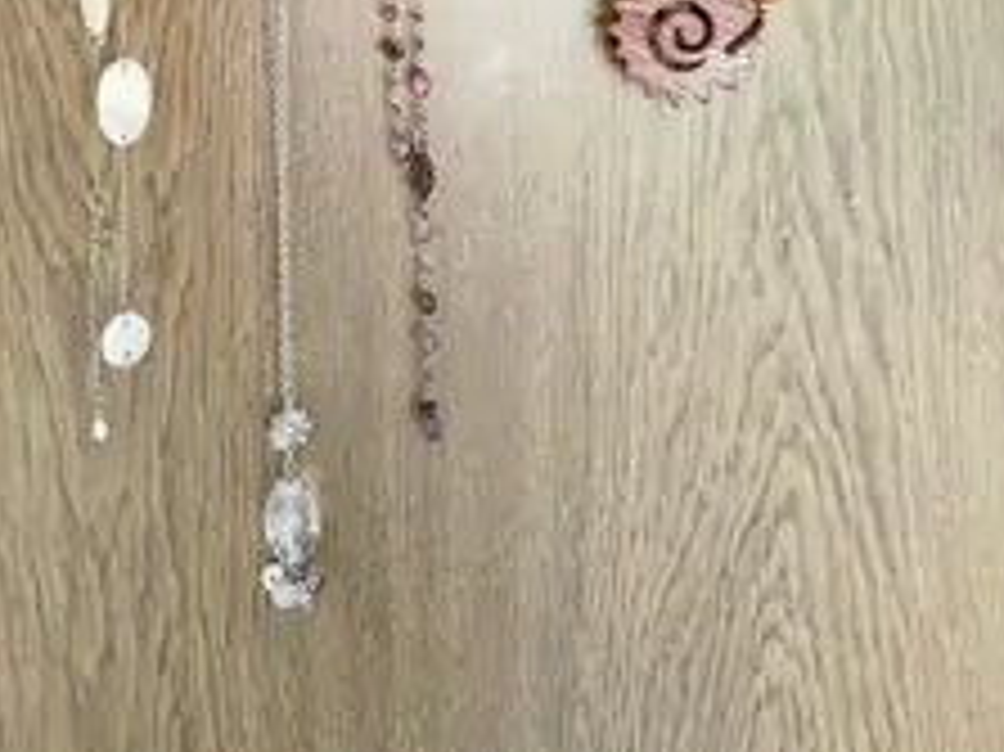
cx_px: 383
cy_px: -81
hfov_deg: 43.6
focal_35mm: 43
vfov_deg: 30.0
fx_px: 1246
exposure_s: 1/33
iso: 400
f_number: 1.7
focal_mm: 5.31
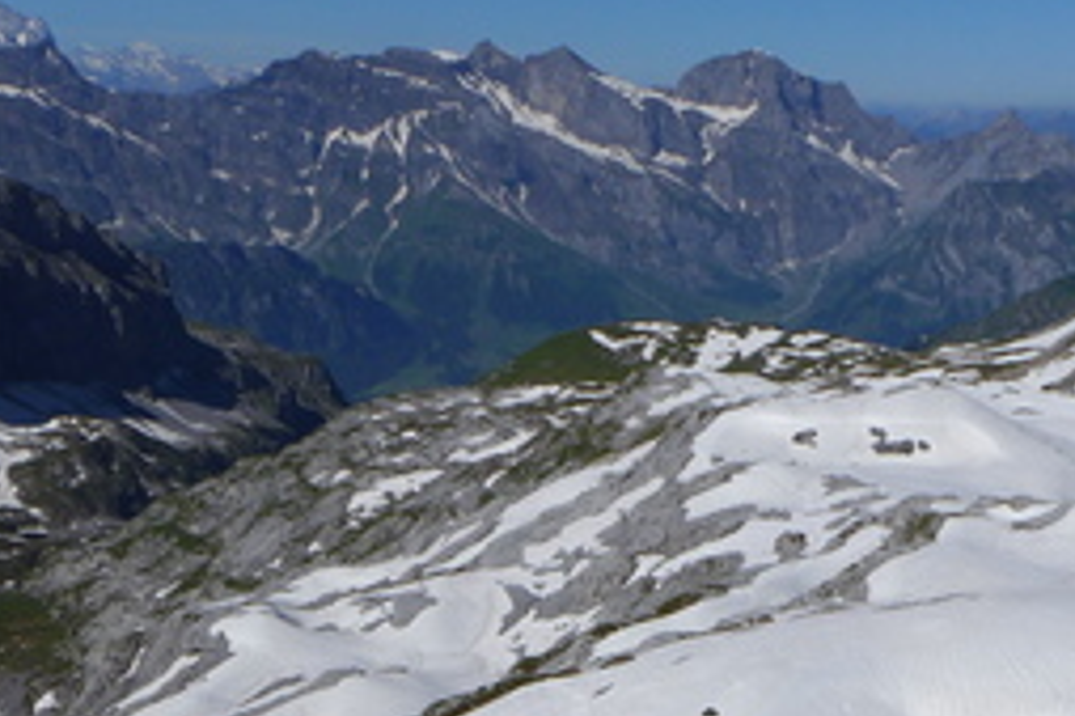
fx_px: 2029
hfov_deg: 29.0
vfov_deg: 18.8
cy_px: 890
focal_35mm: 68
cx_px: 861
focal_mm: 4.7
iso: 80
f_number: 5
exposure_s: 1/1600
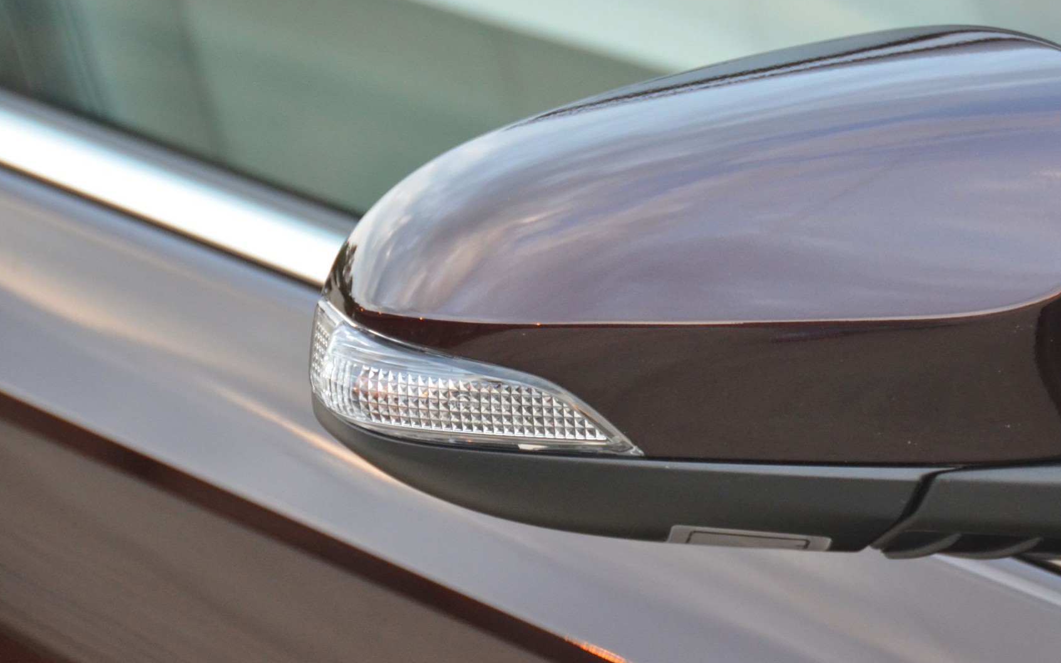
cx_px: 760
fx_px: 6845
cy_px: 249
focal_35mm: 237
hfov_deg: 8.9
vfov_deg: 5.5
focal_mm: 105
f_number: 5.3
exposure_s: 1/160
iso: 1600
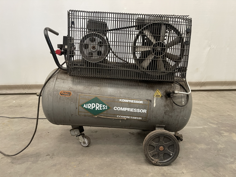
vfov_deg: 54.9
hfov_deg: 69.4
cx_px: 118
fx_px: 170
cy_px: 88
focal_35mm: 25
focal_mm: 5.1
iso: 250
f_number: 1.6
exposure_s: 1/60
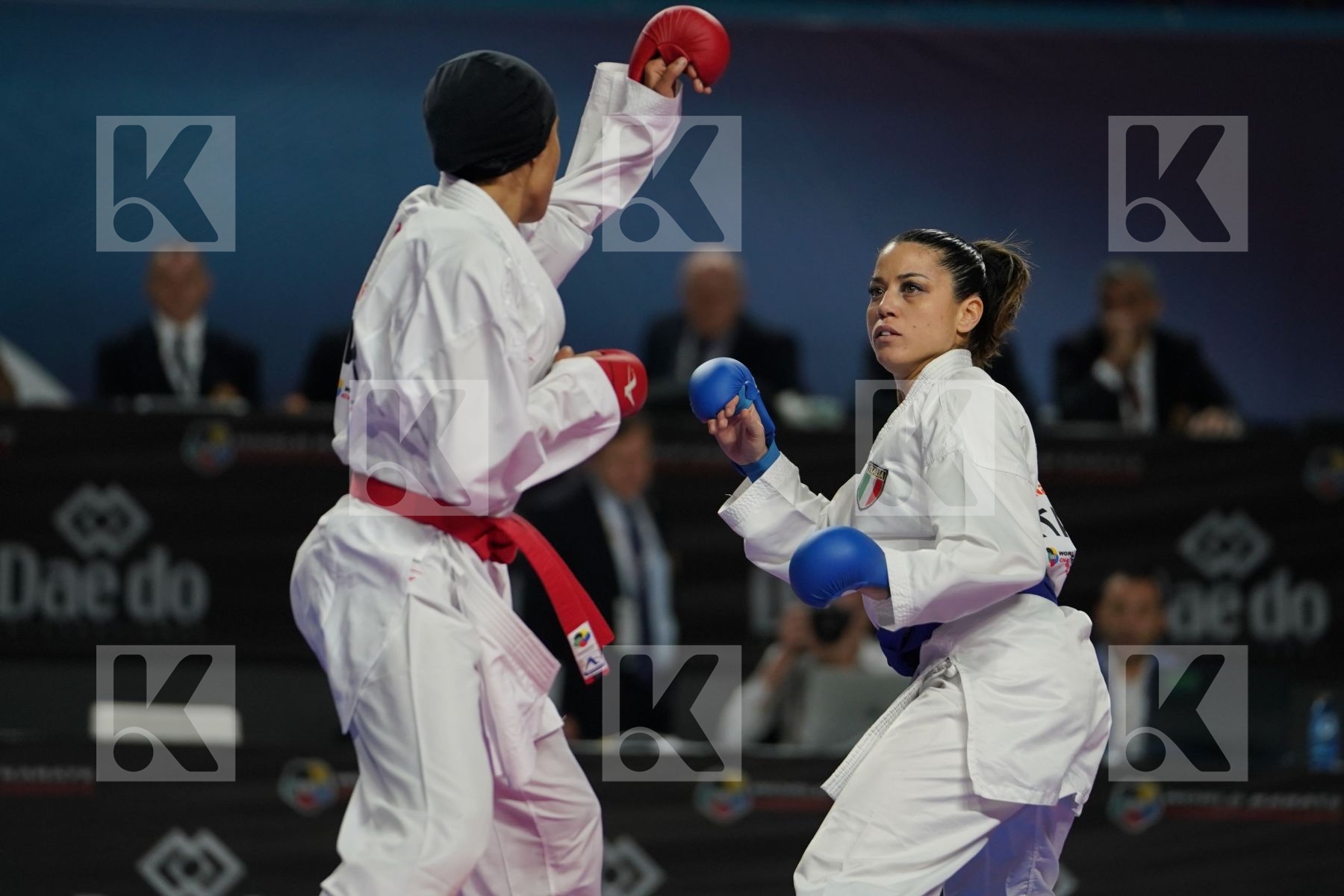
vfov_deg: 4.6
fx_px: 11199
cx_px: 672
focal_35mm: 300
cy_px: 448
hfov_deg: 6.9
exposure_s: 1/1000
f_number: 2.8
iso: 1000
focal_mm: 200
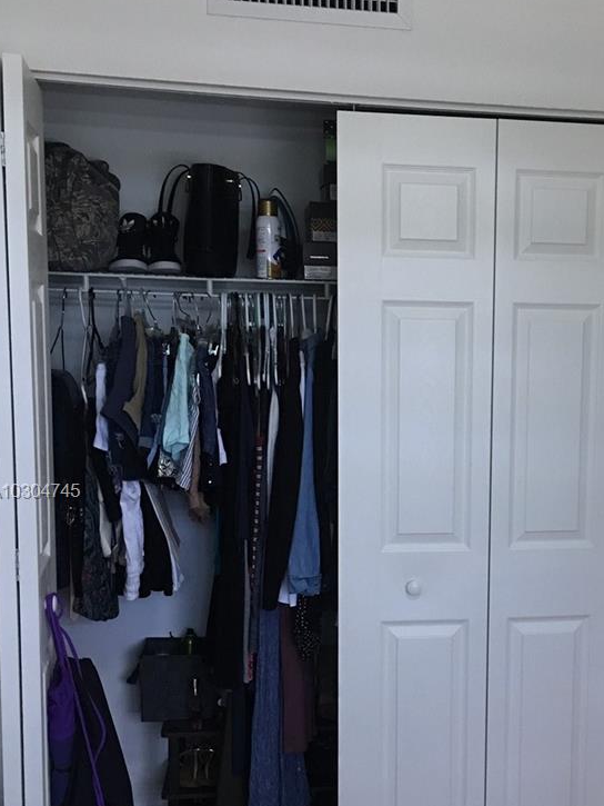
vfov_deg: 39.4
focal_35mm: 48
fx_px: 1116
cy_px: 494
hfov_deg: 29.6
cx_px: 484
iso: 64
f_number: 2.2
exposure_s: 1/15
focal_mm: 4.15
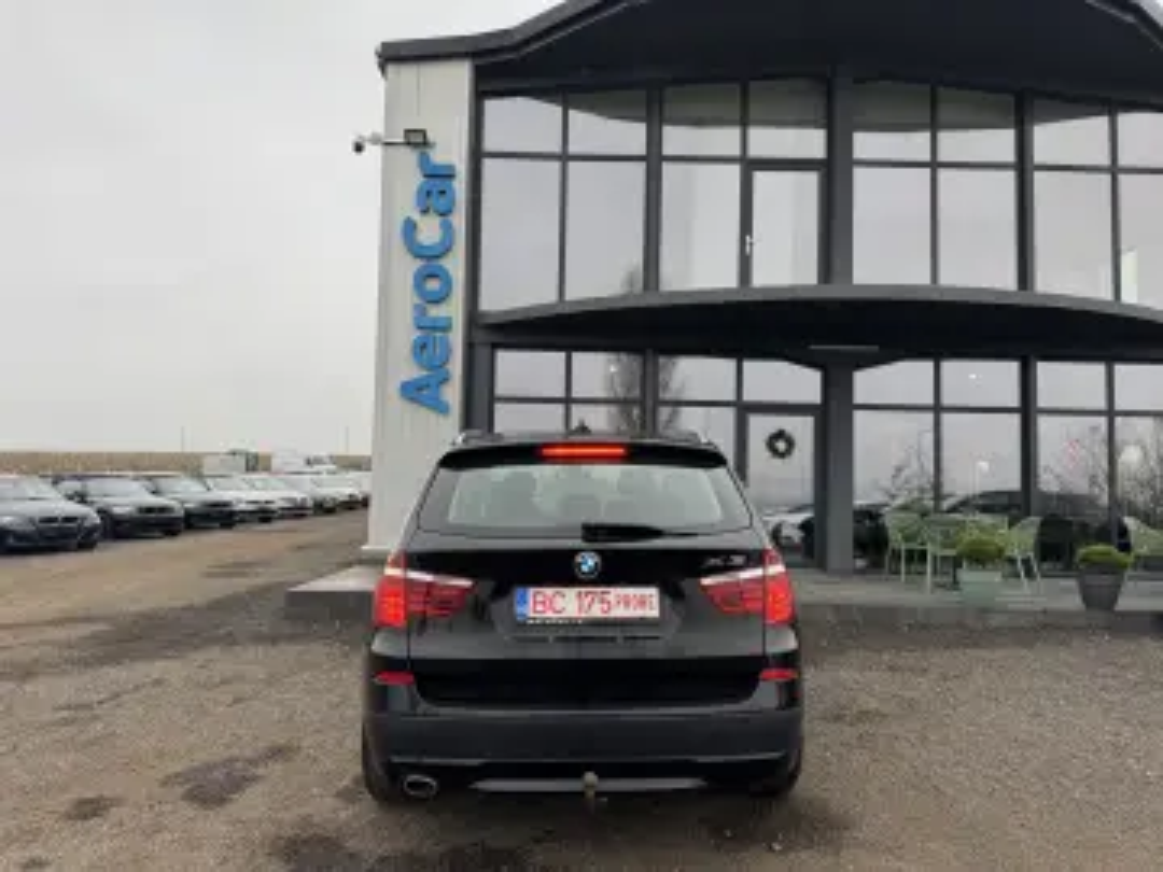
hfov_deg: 71.6
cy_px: 436
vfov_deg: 56.8
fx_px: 806
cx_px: 582
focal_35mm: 24
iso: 80
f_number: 1.78
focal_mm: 6.76
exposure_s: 1/326
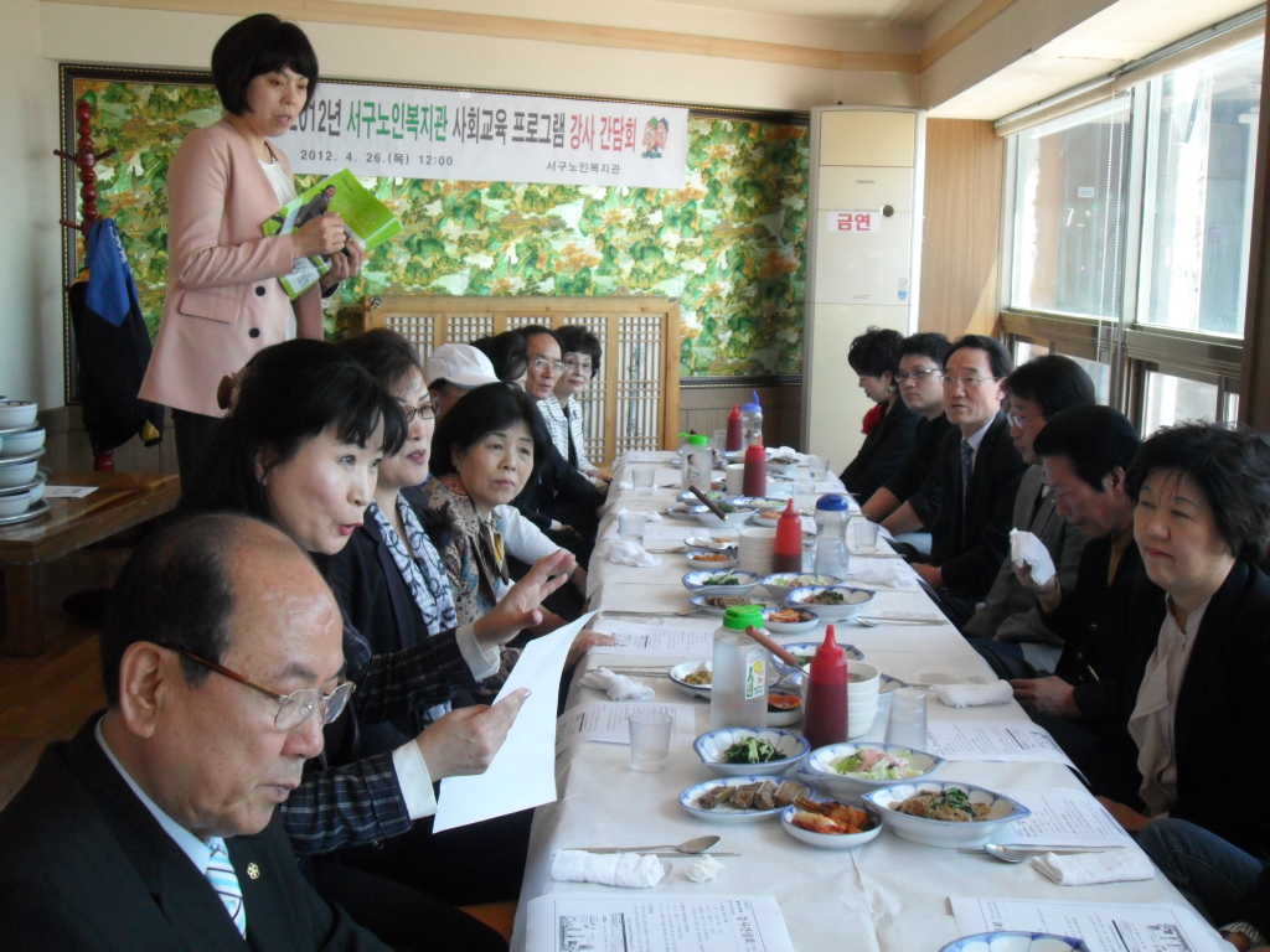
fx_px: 1468
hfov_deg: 46.8
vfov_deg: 36.0
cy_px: 476
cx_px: 635
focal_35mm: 40
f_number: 3
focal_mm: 7
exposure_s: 1/125
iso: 200
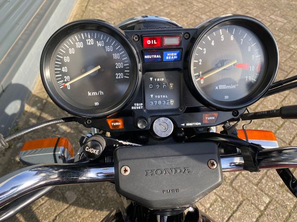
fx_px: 223
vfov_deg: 53.1
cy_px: 111
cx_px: 148
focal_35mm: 26
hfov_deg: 67.3
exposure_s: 1/562
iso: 32
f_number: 1.8
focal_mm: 4.25
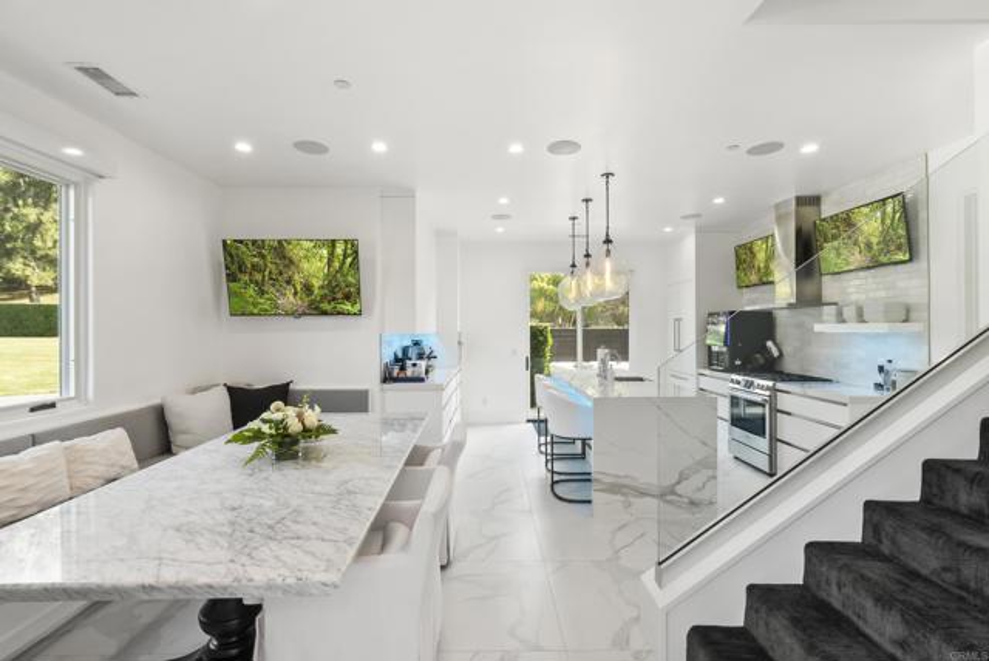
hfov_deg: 96.7
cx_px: 494
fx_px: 440
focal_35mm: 16
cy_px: 330
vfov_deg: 73.9
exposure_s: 1/4
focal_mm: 16
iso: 500
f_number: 20
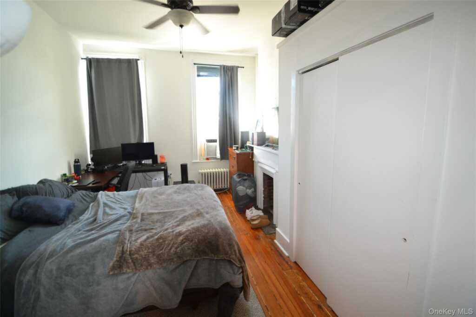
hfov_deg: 100.4
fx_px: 198
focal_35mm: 15
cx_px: 238
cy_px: 158
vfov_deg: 77.3
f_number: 3.5
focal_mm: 10
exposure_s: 1/60
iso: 1600
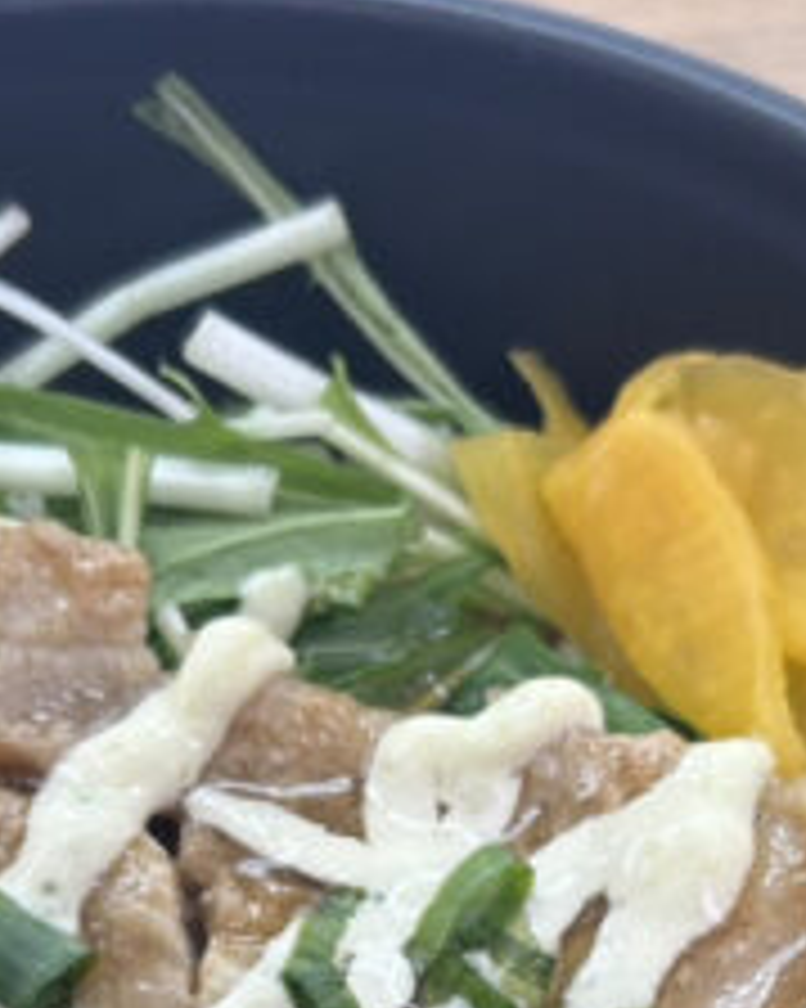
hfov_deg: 17.6
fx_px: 2596
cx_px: 536
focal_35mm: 87
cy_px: 1066
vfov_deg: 21.1
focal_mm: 5.7
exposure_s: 1/100
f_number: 1.5
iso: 64
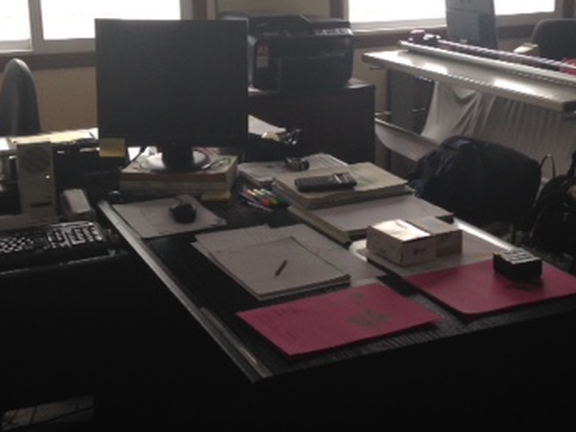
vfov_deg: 23.9
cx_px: 340
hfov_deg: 31.6
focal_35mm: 61
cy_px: 133
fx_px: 1016
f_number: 2.4
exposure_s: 1/20
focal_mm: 4.12
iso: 64
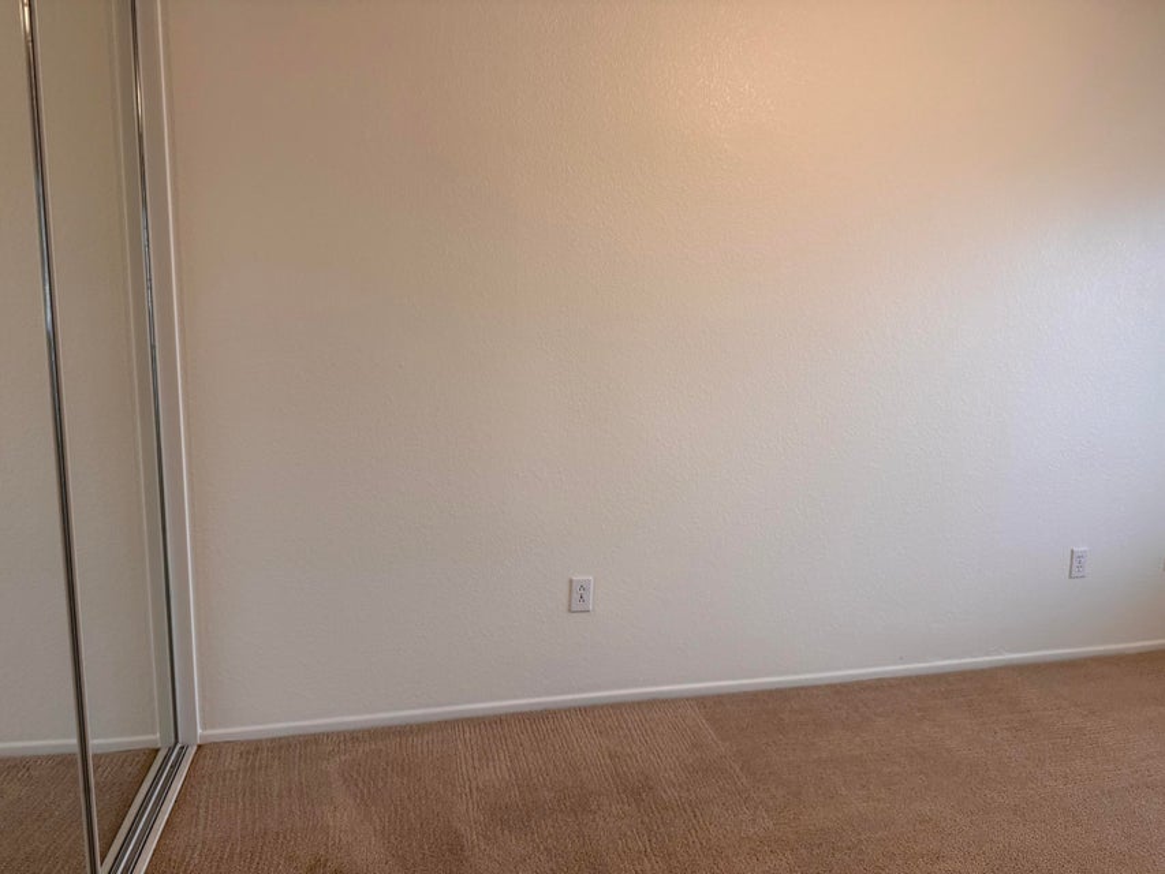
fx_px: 808
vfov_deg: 56.8
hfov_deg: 71.6
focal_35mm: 24
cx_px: 582
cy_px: 437
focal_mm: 6.76
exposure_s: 1/120
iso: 200
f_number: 1.78
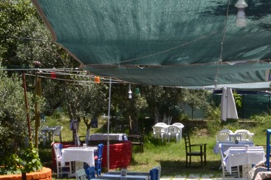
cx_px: 261
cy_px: 208
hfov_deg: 27.1
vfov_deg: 18.3
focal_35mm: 71
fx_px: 534
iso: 1000
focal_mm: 18
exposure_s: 1/200
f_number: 22
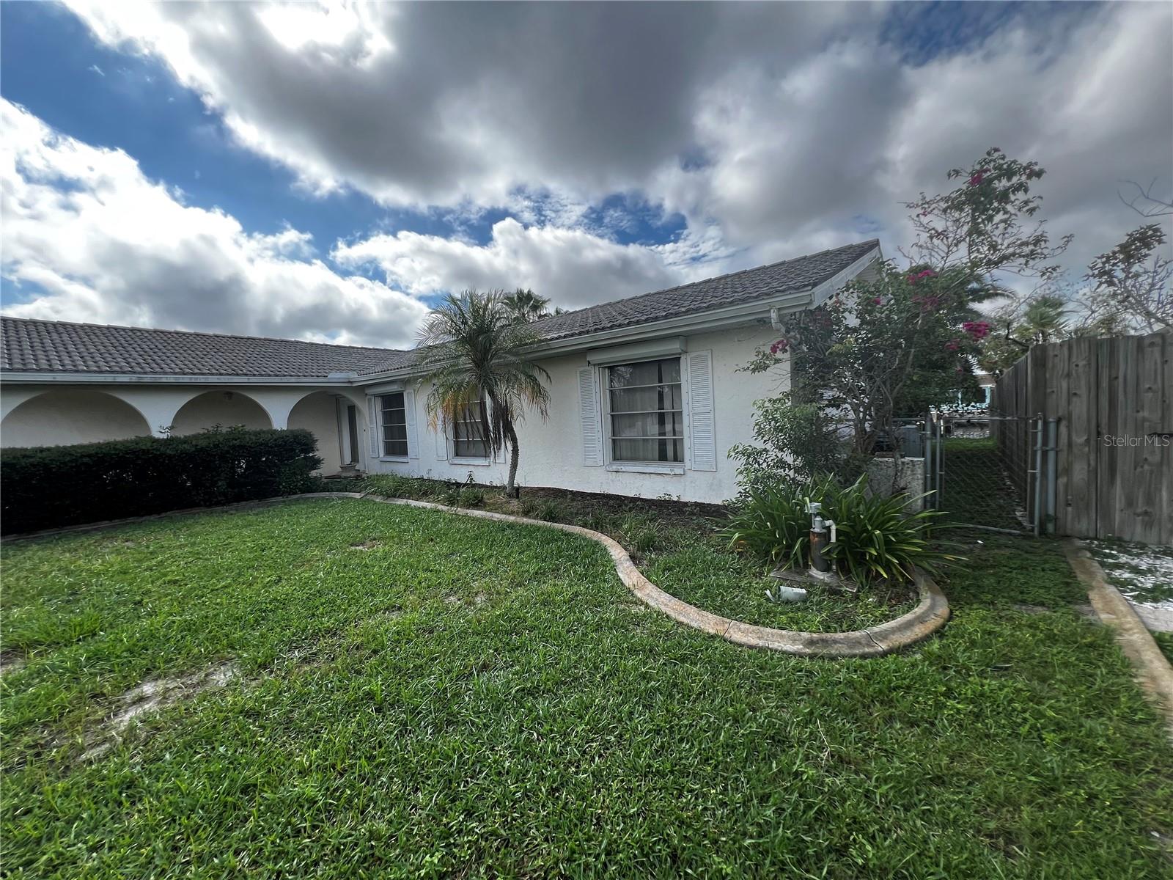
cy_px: 440
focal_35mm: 13
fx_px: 441
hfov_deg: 106.2
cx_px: 586
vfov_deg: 89.9
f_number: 1.8
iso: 32
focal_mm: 1.57
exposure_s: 1/652
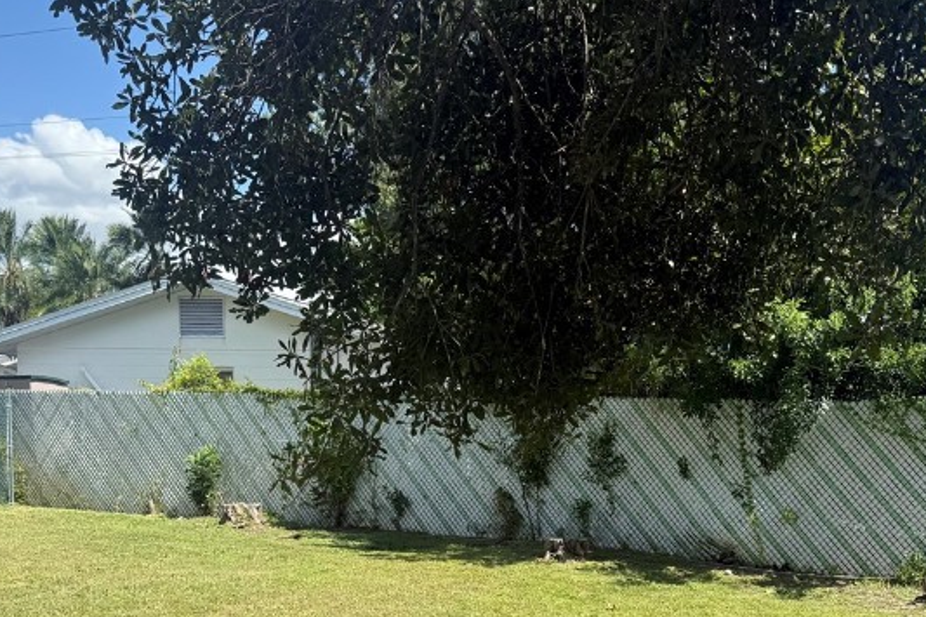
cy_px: 574
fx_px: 1234
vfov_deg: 26.9
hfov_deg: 41.1
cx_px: 474
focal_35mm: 48
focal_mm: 6.76
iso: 100
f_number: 1.78
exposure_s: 1/3145
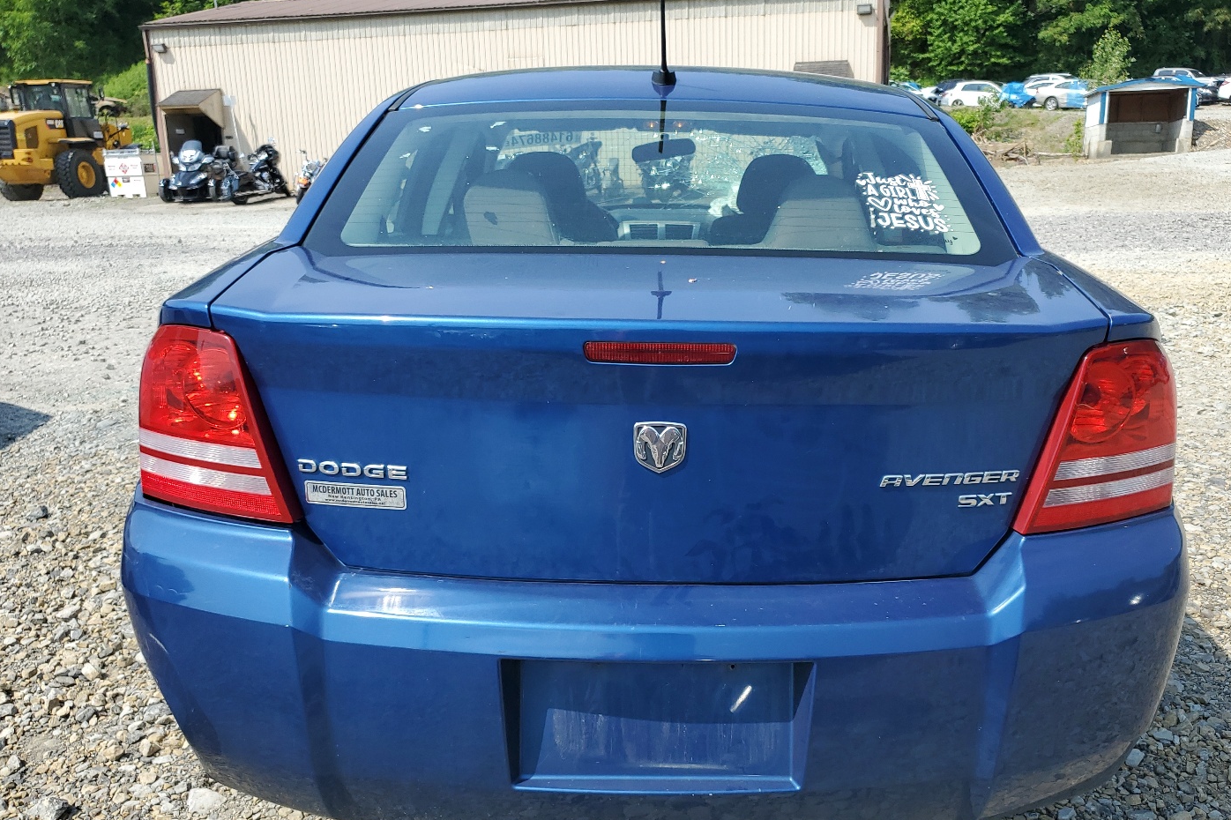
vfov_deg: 42.2
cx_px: 660
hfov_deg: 60.2
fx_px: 1060
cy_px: 469
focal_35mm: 31
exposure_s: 1/2000
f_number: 1.5
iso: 50
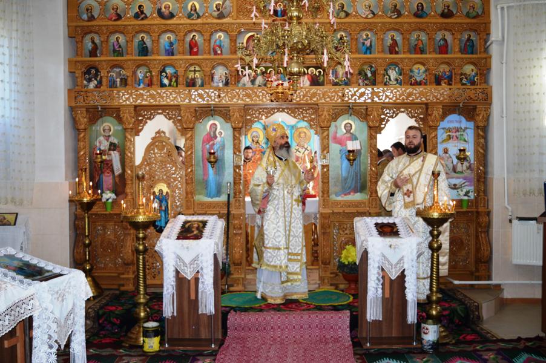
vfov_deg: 26.4
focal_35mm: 51
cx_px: 273
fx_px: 773
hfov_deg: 38.9
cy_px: 182
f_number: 4.5
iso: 560
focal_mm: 34
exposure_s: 1/60
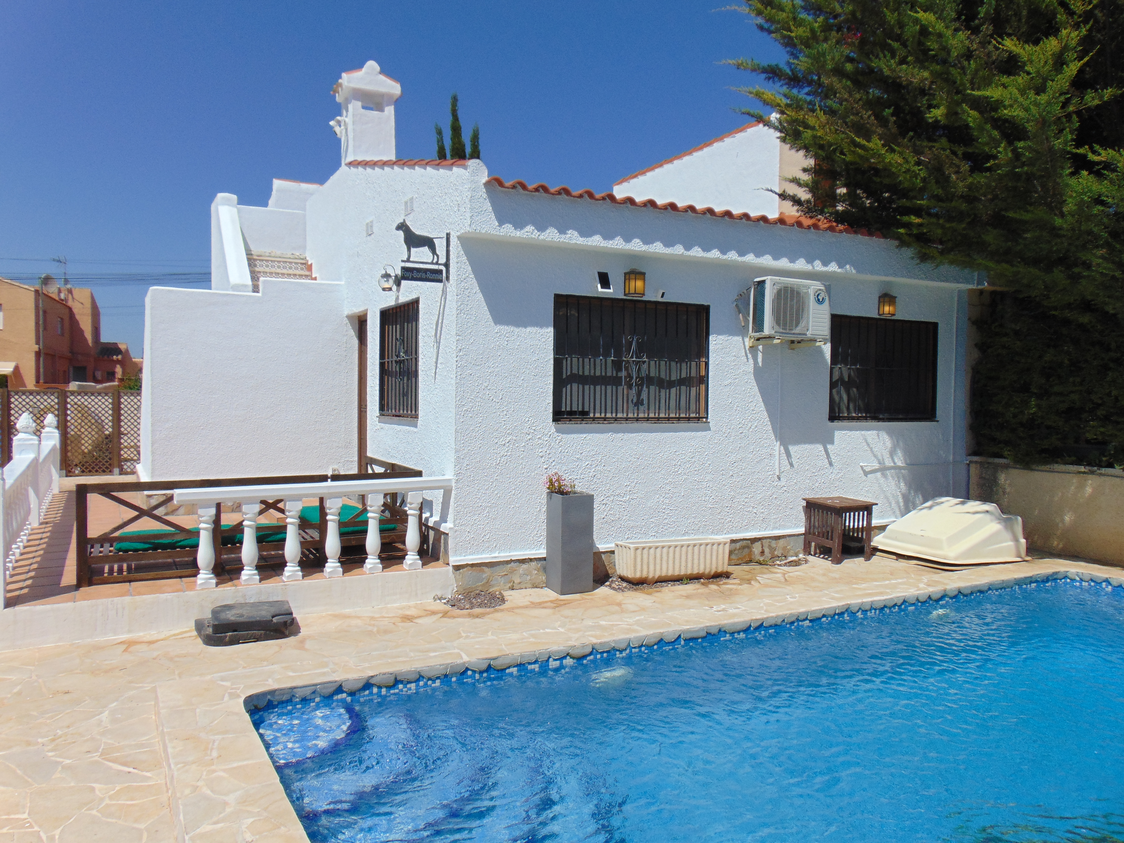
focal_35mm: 25
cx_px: 562
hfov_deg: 69.4
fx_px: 812
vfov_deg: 54.9
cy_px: 422
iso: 80
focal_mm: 4.5
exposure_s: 1/500
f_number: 7.7
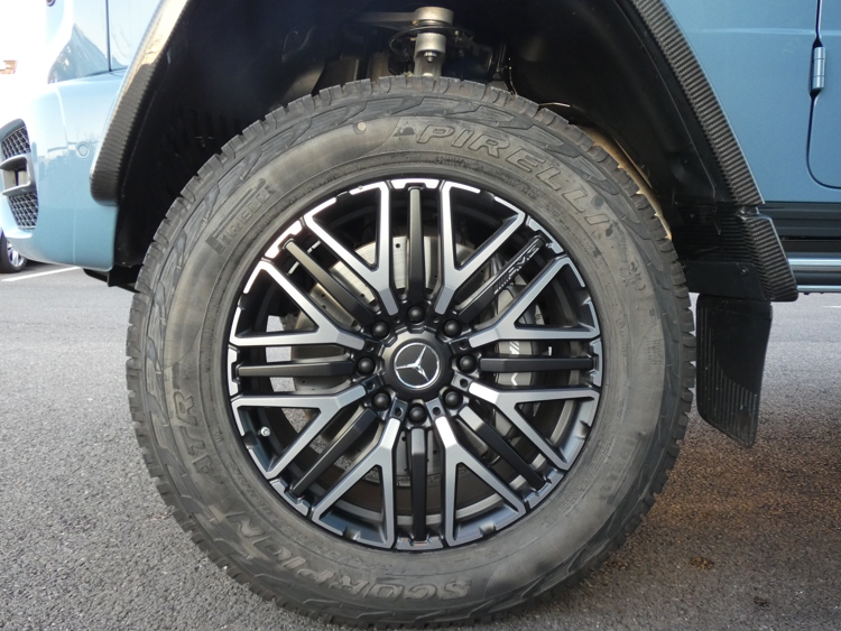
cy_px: 309
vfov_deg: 44.2
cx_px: 419
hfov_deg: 56.8
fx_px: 778
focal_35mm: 32
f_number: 3.3
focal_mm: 5.3
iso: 250
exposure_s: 1/80
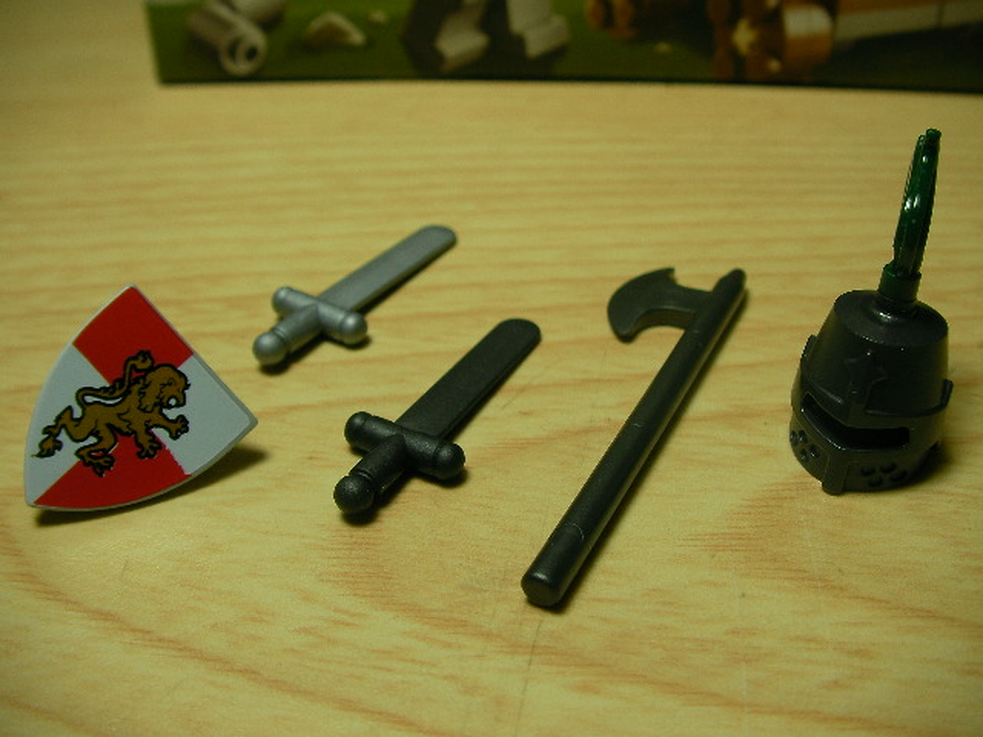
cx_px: 492
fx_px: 1079
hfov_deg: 49.0
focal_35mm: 38
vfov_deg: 37.7
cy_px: 368
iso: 50
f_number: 3.5
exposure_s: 1/72.4
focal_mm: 6.3
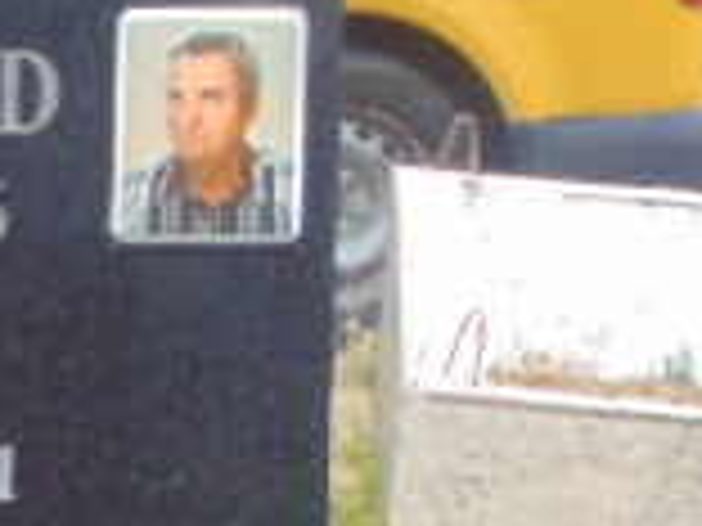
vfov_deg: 5.1
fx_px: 5922
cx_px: -590
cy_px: 495
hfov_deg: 6.6
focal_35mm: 292
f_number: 3.7
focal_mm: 12.8
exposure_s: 1/640
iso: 80
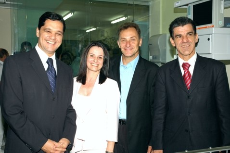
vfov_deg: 30.8
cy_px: 76
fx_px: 278
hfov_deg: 45.0
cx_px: 115
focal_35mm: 44
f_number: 8
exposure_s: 1/60
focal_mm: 29
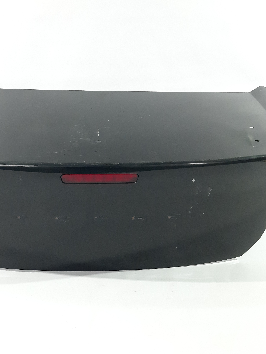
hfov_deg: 38.4
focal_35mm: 37
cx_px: 96
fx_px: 379
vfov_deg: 50.1
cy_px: 179
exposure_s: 1/50
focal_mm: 3.93
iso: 400
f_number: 1.7
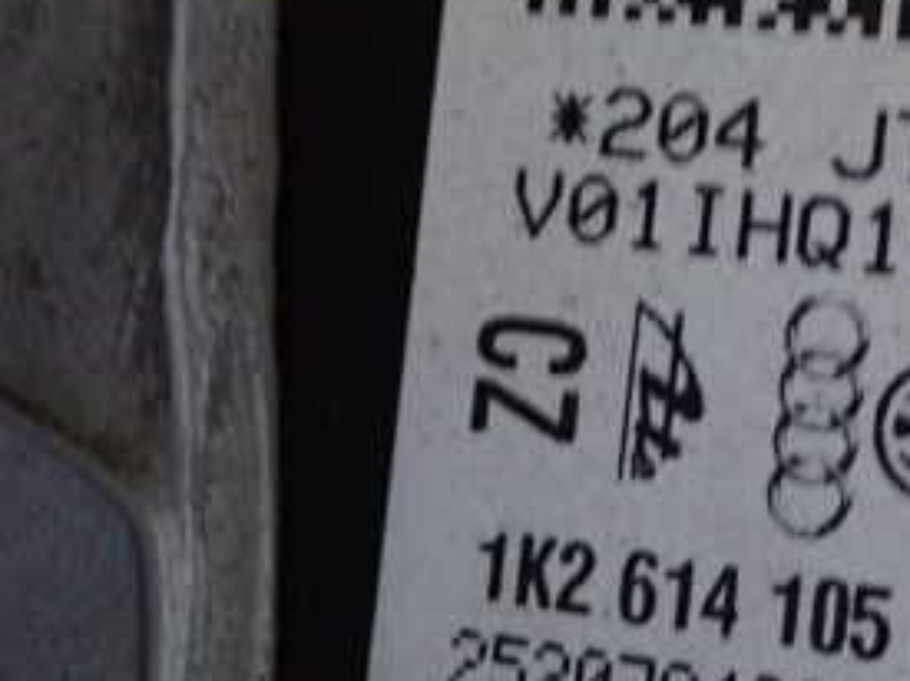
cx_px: 675
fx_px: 2864
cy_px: 350
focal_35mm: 109
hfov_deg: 18.0
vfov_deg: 13.6
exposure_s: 1/13
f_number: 3.2
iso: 1000
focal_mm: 9.01
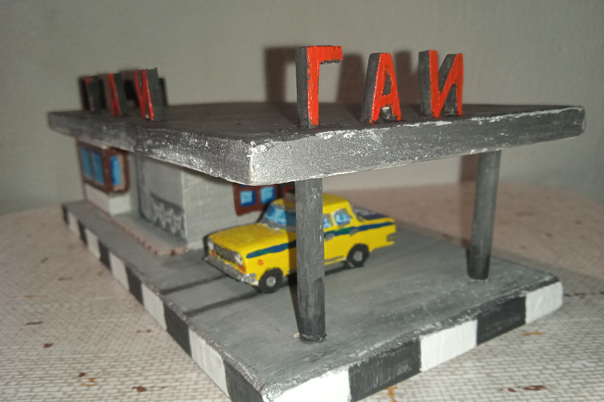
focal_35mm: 30
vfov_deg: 43.6
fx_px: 503
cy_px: 207
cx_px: 310
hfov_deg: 61.9
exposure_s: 1/33.3
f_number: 2.2
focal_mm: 3.43
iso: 224
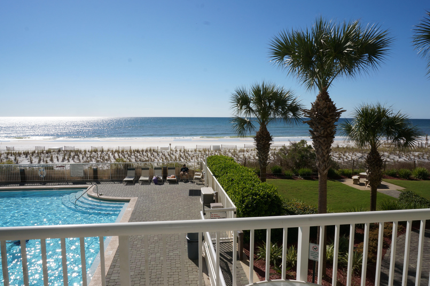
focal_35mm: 24
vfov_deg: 53.0
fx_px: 286
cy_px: 143
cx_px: 215
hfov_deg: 73.8
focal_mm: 16
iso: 200
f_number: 18
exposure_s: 1/160
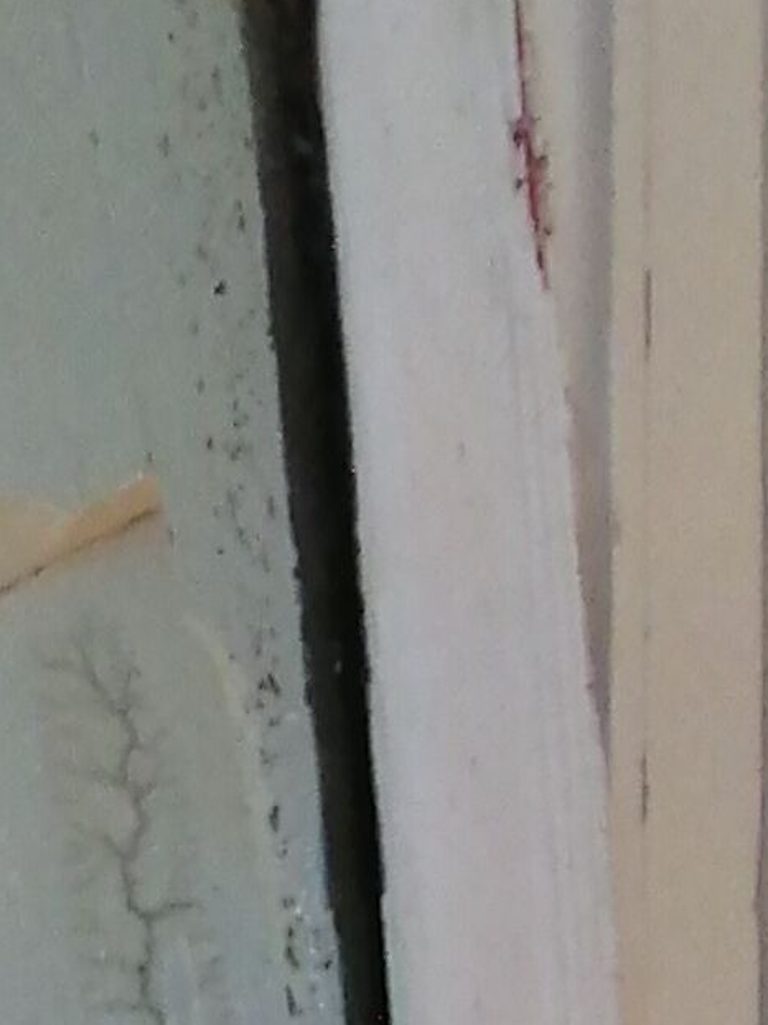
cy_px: 2480
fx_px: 5151
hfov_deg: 7.6
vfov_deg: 9.9
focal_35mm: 174
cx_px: -1386
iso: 125
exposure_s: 1/33.3
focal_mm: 3.46
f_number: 1.8
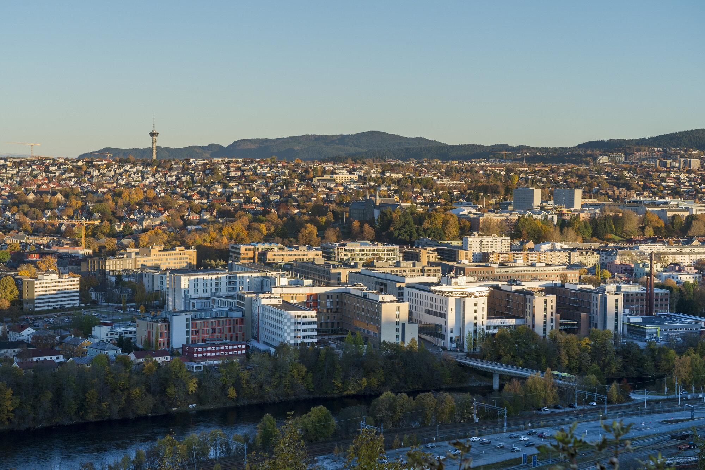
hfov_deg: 31.4
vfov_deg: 21.2
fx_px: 1253
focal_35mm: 64
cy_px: 235
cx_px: 352
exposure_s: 1/160
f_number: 8
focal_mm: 64
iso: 125
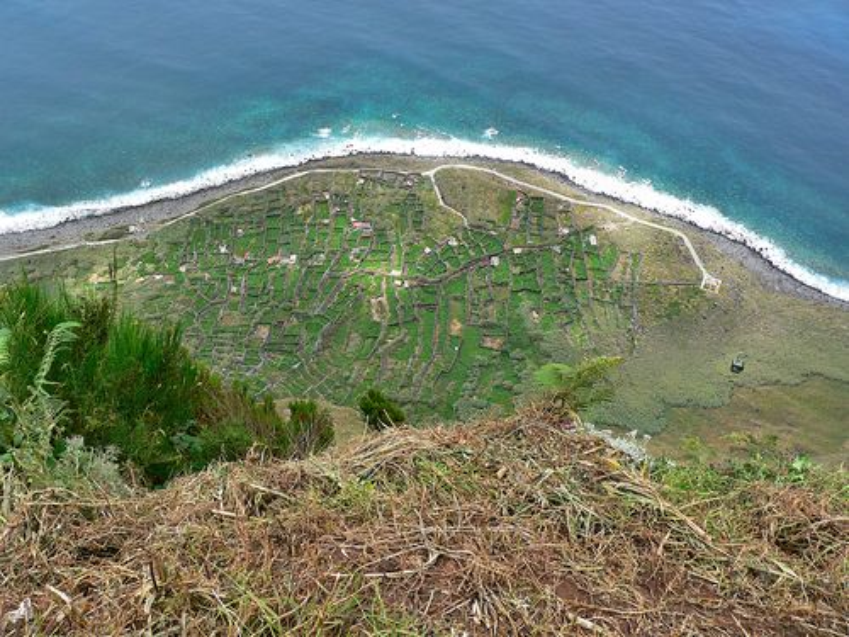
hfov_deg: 51.4
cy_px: 318
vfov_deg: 39.7
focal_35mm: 36
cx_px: 424
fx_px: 883
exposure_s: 1/500
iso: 80
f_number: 4
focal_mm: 6
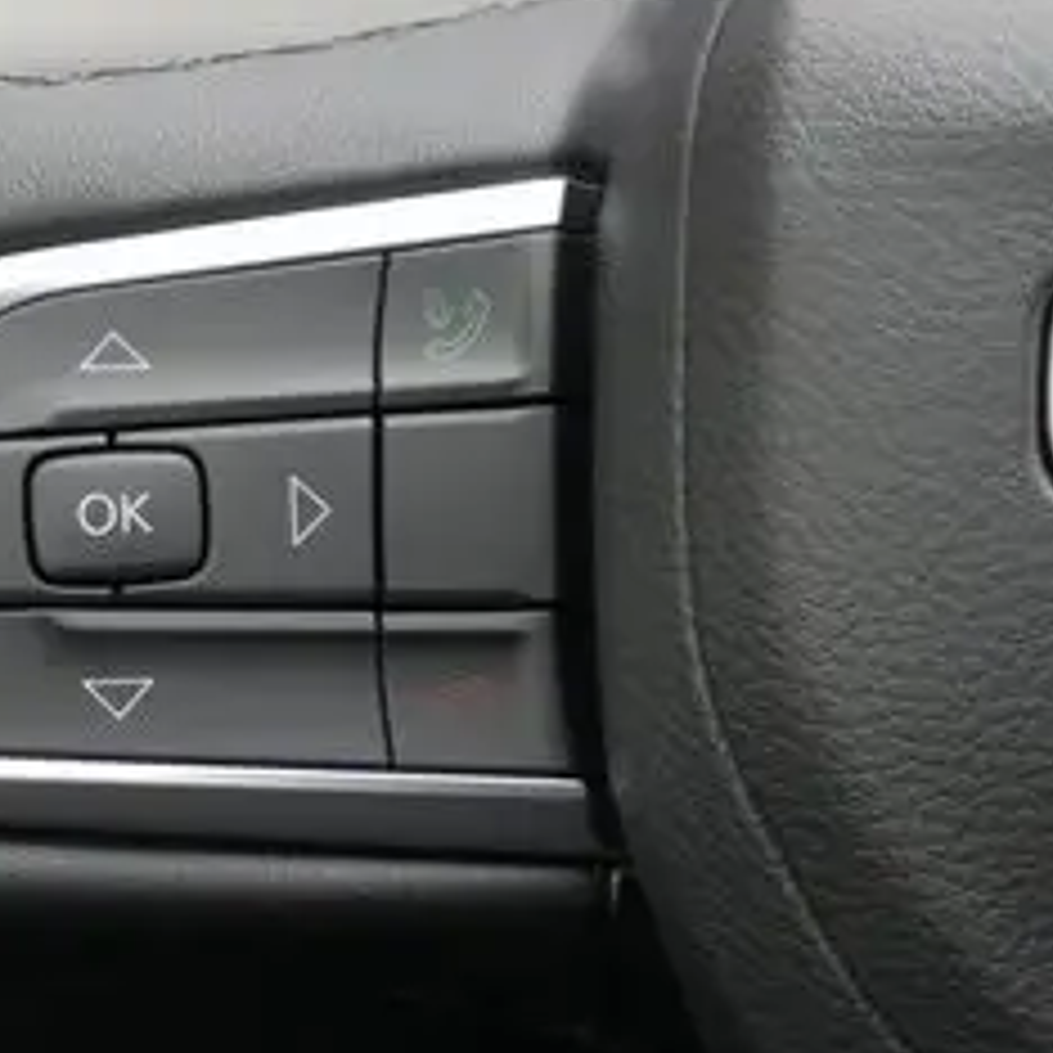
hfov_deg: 8.6
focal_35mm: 203
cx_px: 261
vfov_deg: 8.6
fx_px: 6986
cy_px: 524
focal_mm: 42
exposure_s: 1/100
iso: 800
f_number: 5.6
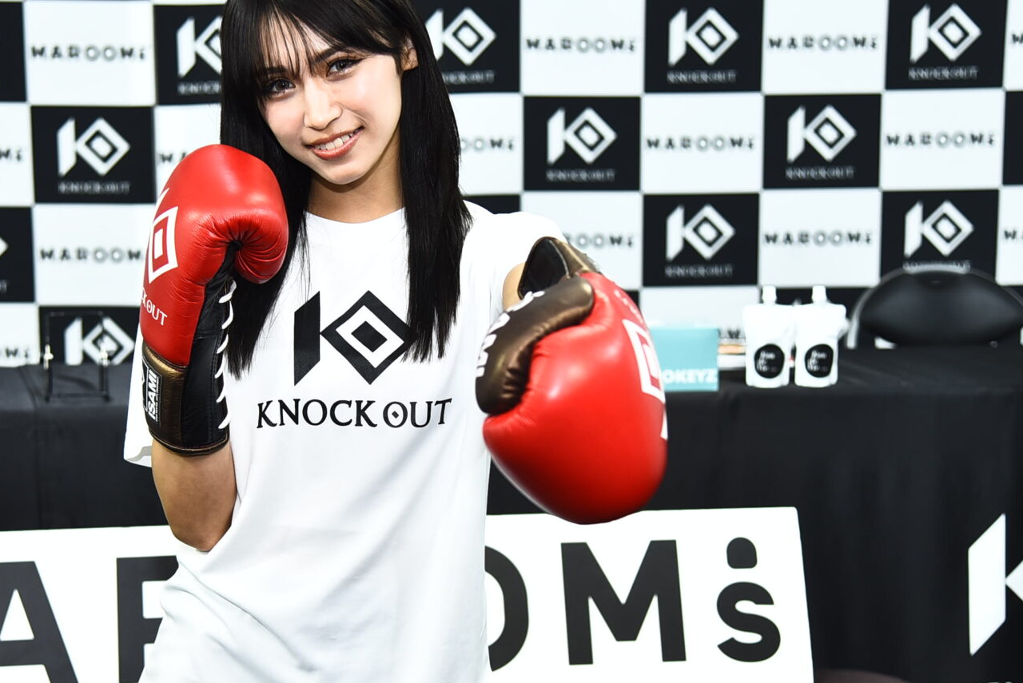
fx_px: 2218
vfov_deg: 17.5
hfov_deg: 25.9
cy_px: 391
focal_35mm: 78
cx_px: 365
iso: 500
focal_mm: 52
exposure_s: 1/200
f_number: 4
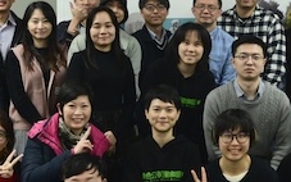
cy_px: 48
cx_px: 227
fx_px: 667
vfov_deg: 15.5
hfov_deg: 24.3
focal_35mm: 84
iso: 3200
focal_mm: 25
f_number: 7.1
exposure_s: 1/125
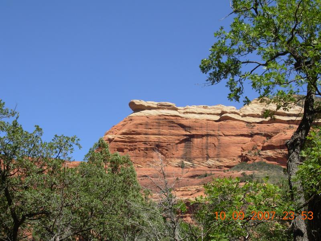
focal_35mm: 70
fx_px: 649
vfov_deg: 21.0
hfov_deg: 27.8
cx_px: 160
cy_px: 120
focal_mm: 11.5
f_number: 3.5
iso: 50
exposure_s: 1/745
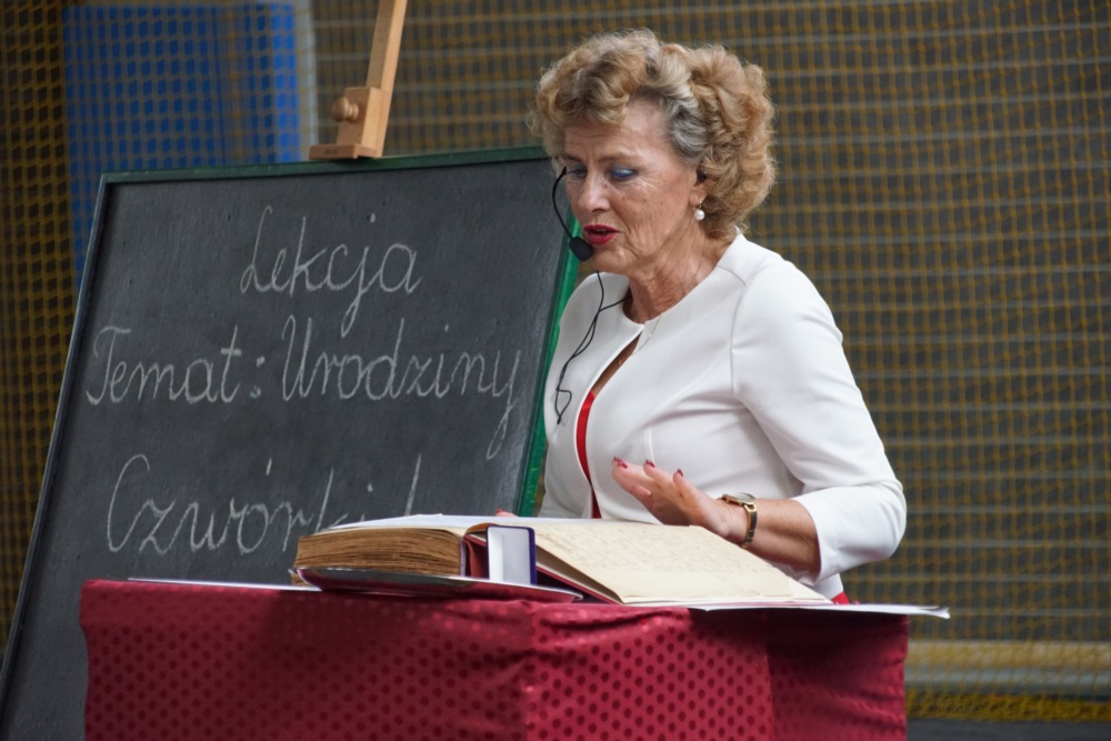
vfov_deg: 8.7
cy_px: 370
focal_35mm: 158
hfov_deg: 13.0
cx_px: 556
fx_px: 4861
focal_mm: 105
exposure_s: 1/200
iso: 2000
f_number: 5.6
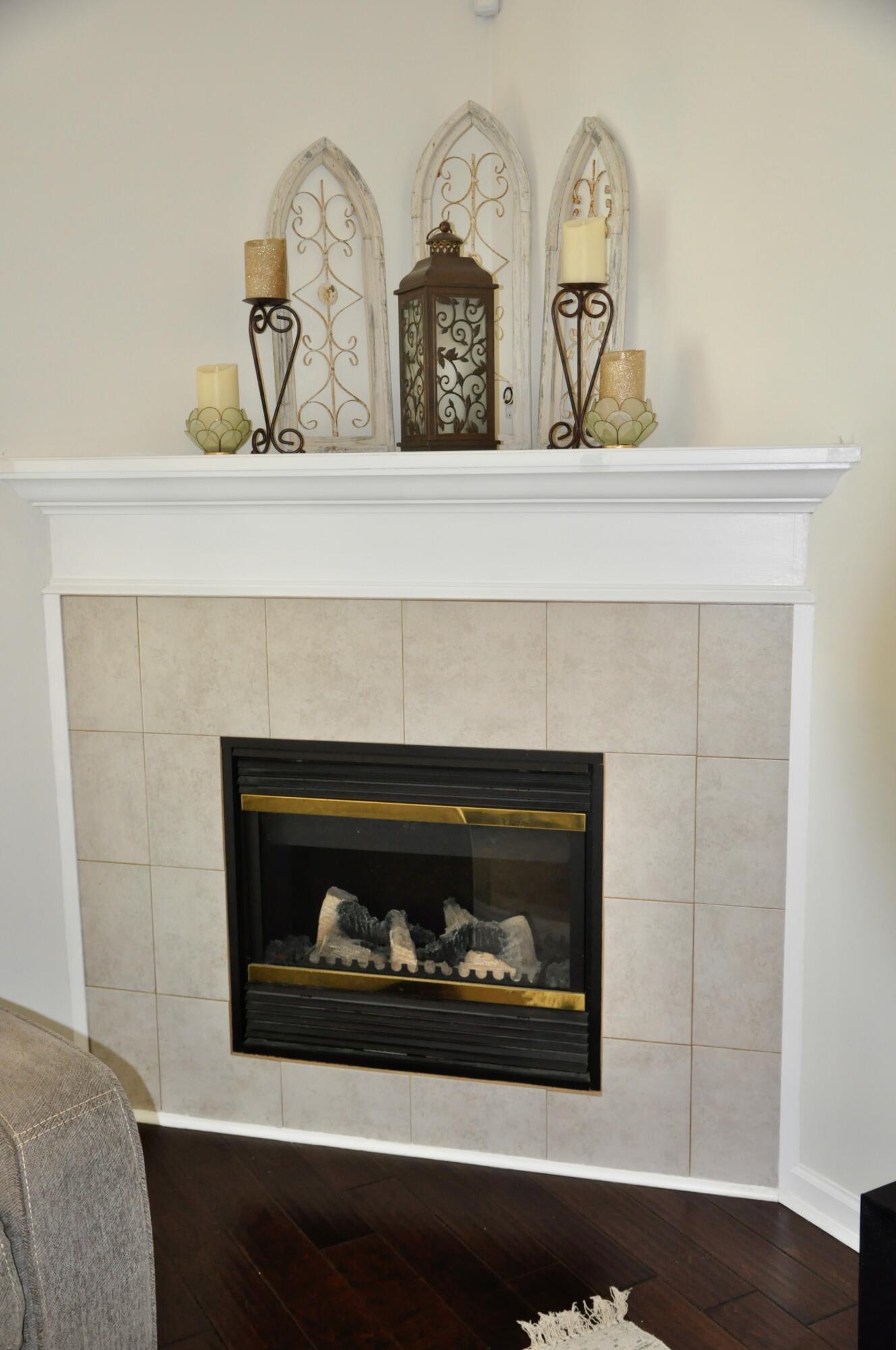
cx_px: 448
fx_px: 1404
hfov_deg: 35.4
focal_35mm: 38
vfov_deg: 51.3
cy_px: 675
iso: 800
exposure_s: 1/60
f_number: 4
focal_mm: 25
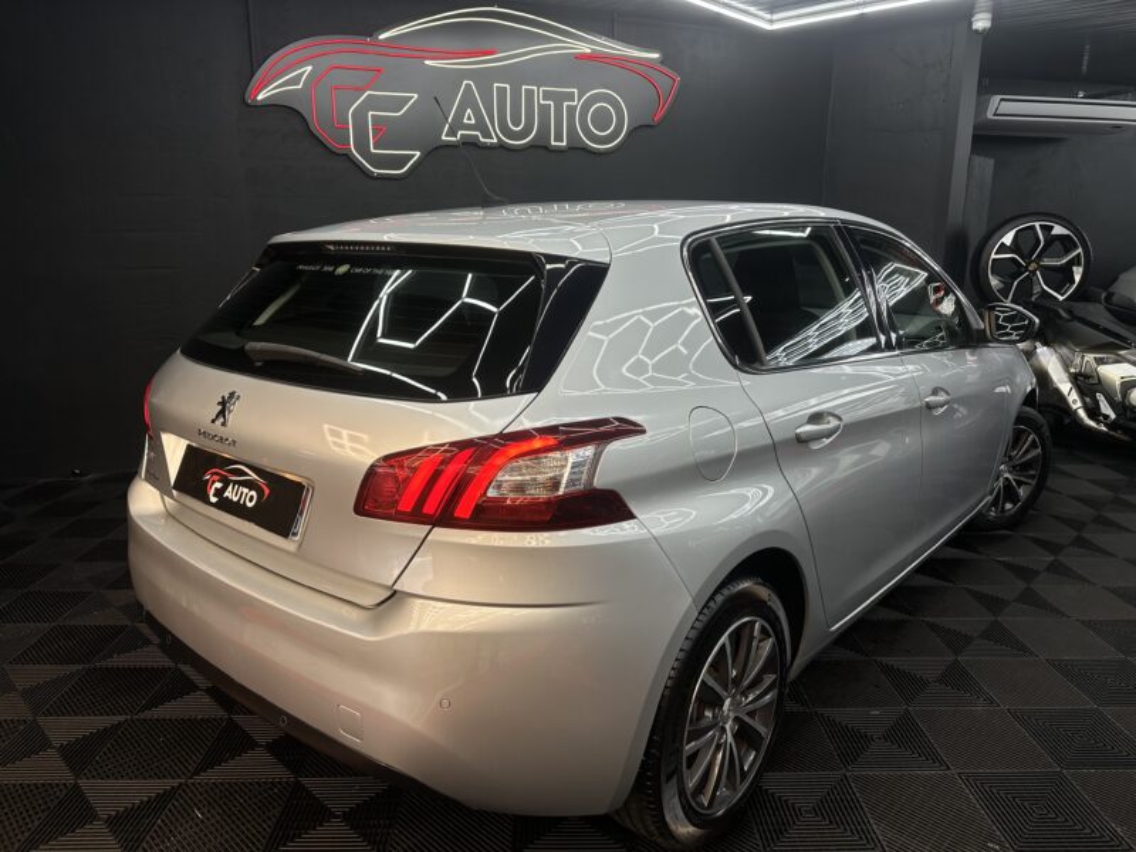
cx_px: 568
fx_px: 788
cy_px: 426
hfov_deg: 71.6
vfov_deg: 56.8
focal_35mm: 24
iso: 64
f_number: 1.78
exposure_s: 1/150
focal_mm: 6.86
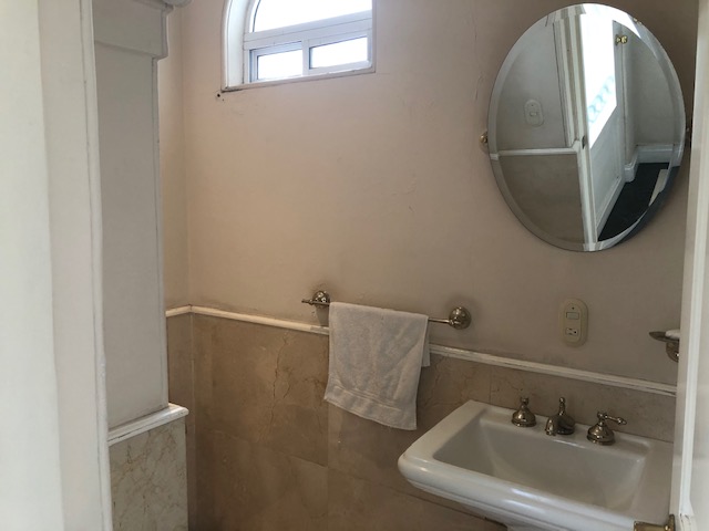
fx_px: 573
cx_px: 354
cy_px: 266
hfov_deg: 63.4
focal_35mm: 28
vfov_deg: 49.7
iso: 40
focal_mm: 3.99
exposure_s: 1/30
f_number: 1.8
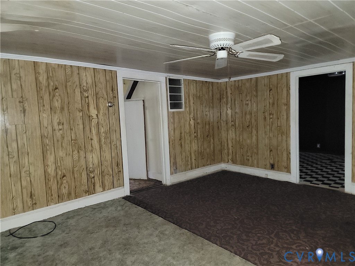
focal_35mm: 24
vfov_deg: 56.8
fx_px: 246
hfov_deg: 71.6
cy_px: 133
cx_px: 178
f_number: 1.8
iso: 400
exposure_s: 1/9.99
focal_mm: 6.7
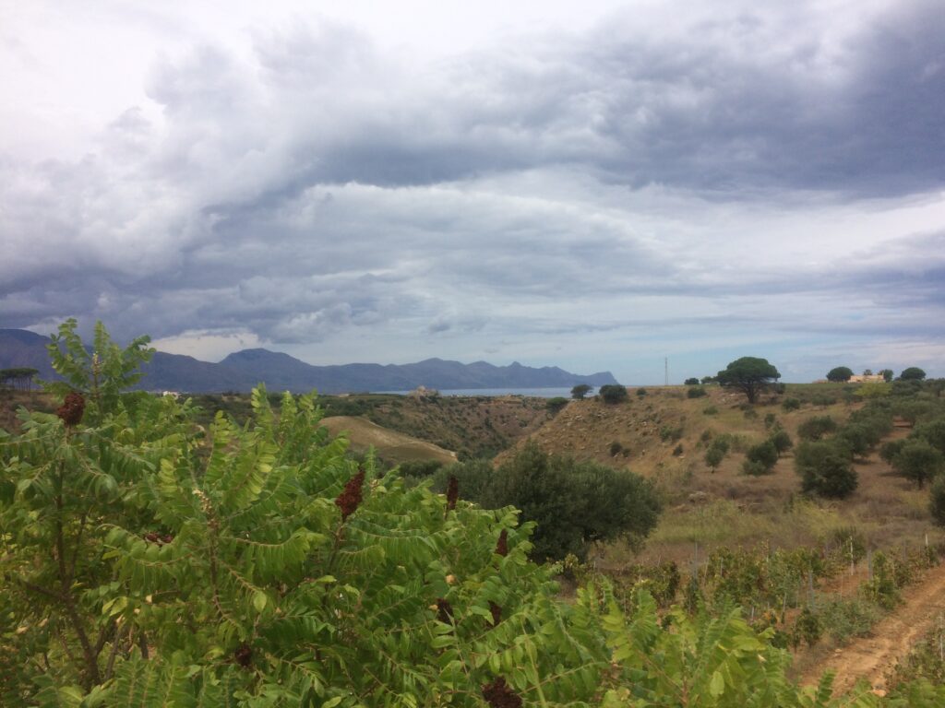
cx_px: 472
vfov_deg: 48.2
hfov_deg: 61.7
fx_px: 792
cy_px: 354
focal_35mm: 29
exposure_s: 1/3425
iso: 32
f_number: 2.2
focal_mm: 4.15
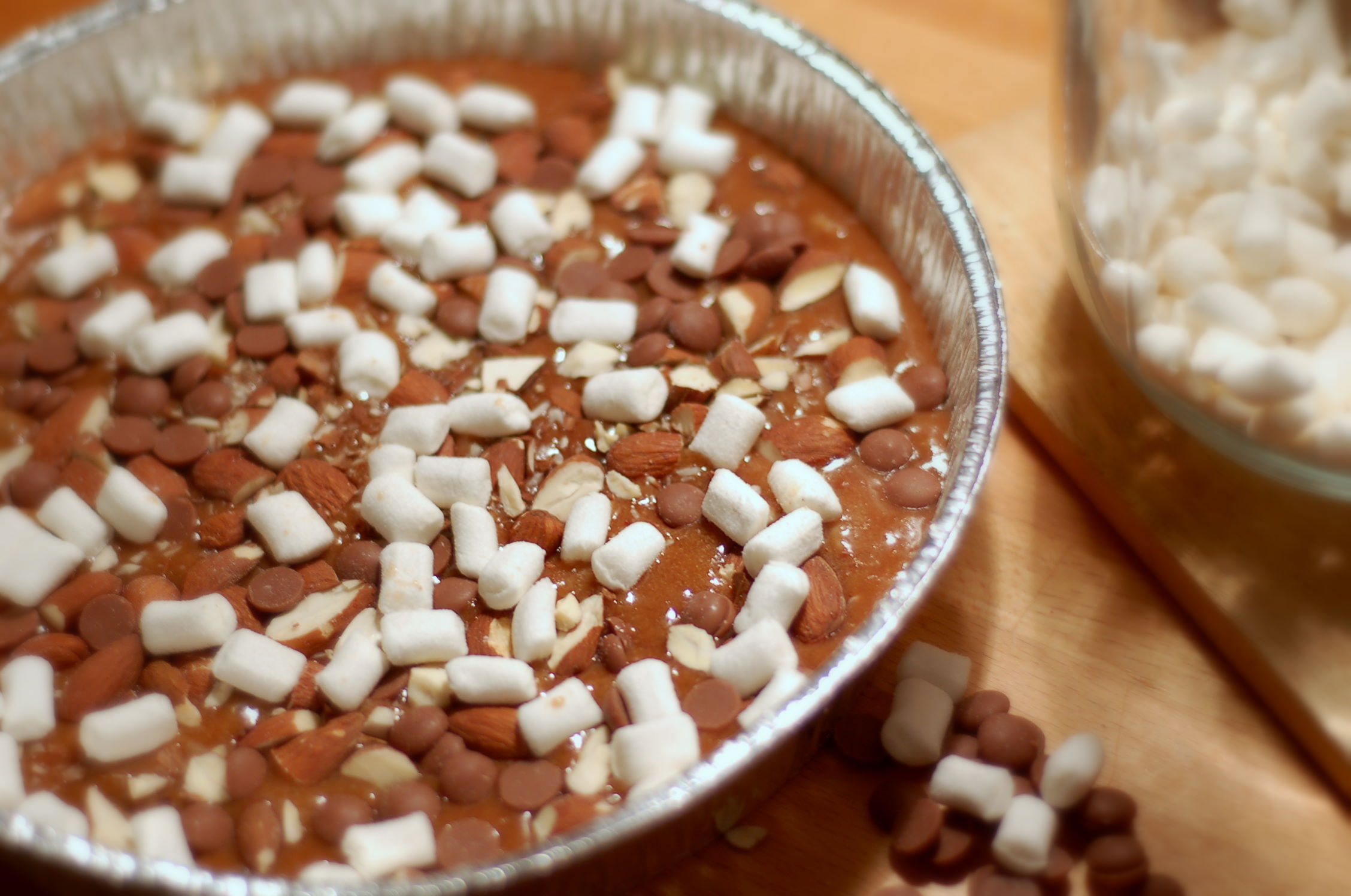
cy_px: 448
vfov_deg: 18.1
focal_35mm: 75
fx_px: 2810
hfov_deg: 27.0
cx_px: 676
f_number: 2
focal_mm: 50
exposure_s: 1/30
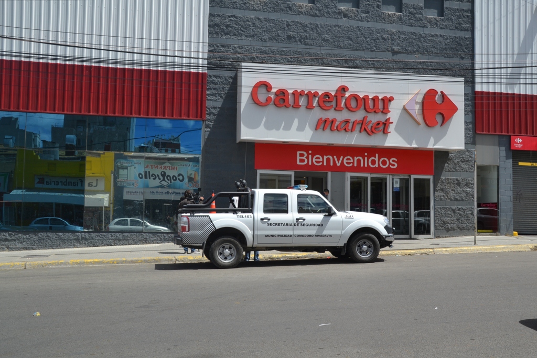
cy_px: 179
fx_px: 492
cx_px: 268
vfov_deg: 40.0
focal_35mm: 33
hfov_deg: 57.2
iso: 100
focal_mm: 22
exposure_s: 1/250
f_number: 8
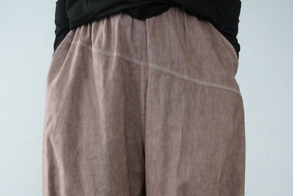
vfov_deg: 22.7
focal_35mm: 58
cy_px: 184
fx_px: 472
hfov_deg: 34.5
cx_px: 148
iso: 5000
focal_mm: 38
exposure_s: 1/125
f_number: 6.3
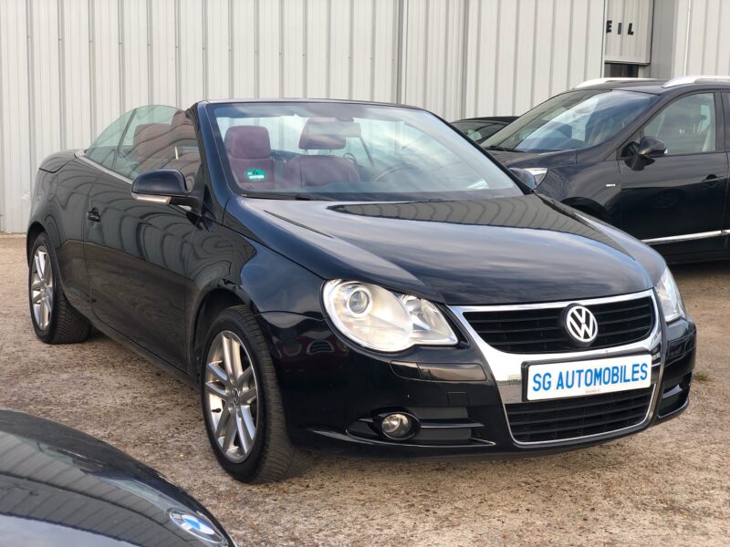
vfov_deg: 28.0
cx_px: 365
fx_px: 1097
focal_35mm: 52
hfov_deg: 36.8
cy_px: 274
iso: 16
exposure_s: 1/120
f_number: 2.4
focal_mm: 6
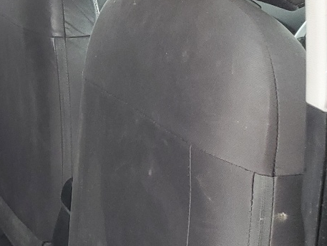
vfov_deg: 16.2
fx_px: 860
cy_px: 148
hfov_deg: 18.5
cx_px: -192
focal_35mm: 91
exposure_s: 1/120
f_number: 1.5
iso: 85
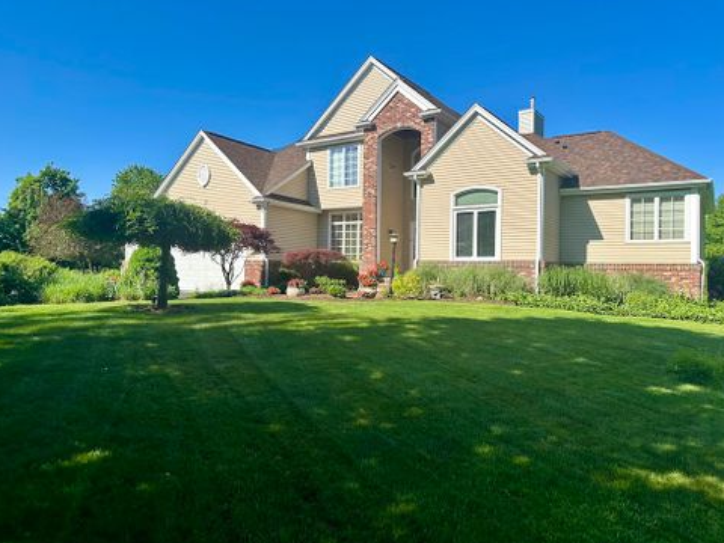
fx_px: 523
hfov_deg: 69.4
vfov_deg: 54.9
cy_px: 269
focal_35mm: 25
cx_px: 368
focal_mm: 6.86
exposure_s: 1/3717
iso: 80
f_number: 1.78
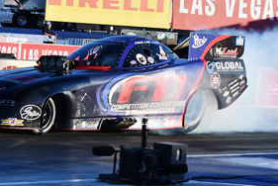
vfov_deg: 7.4
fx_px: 1446
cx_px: 103
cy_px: 84
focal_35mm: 187
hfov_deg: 11.0
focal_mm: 70
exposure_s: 1/1000
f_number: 5.6
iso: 200
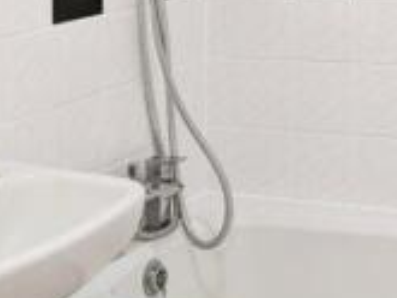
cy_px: -28
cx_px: 330
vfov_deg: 15.2
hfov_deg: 20.4
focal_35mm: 95
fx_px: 1090
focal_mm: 4.44
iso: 84
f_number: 1.8
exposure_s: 1/33.3
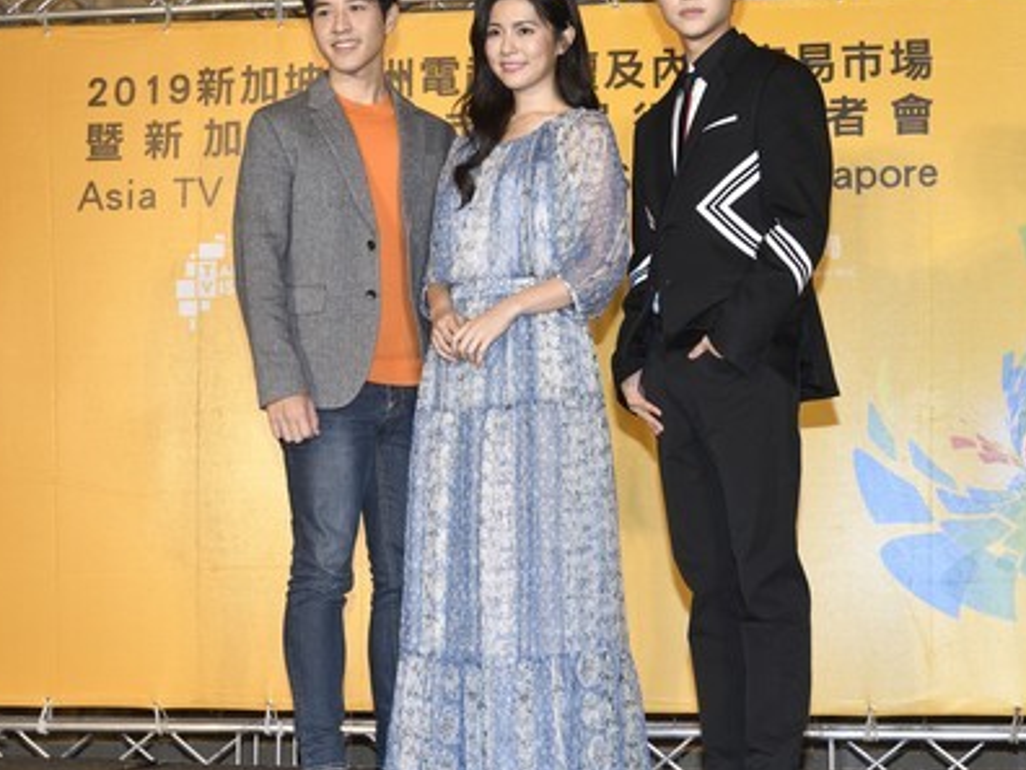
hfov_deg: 27.8
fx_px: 2075
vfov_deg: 21.0
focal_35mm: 70
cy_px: 363
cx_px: 531
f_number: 5.6
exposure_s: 1/125
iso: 800
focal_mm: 48
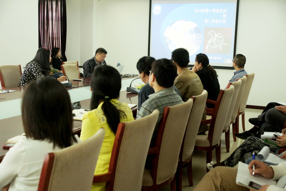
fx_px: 357
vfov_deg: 29.8
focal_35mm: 45
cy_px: 96
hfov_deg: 43.6
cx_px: 143
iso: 800
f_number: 4
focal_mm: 30
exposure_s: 1/50
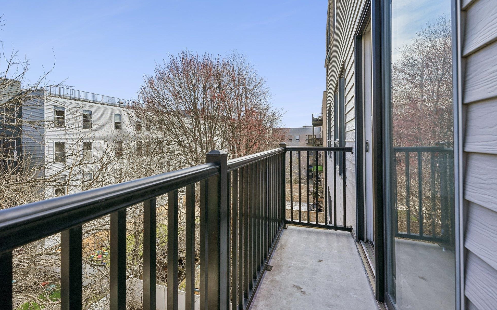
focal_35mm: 15
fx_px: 203
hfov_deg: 101.4
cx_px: 239
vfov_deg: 74.6
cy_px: 139
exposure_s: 1/400
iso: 160
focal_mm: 14
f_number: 8
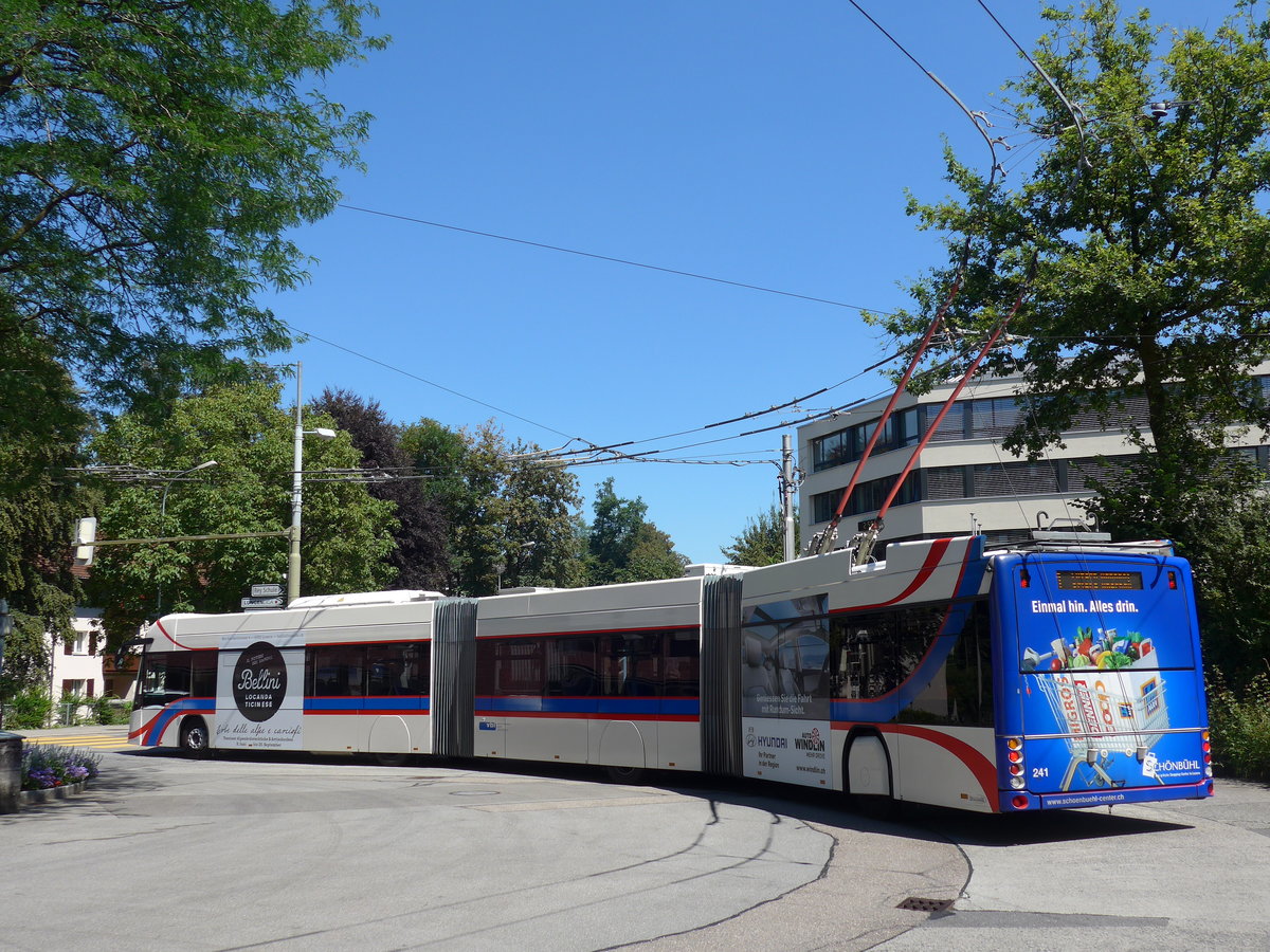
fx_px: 1247
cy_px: 476
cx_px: 635
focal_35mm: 34
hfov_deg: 54.0
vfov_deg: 41.8
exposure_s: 1/1000
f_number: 2.8
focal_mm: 7
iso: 80
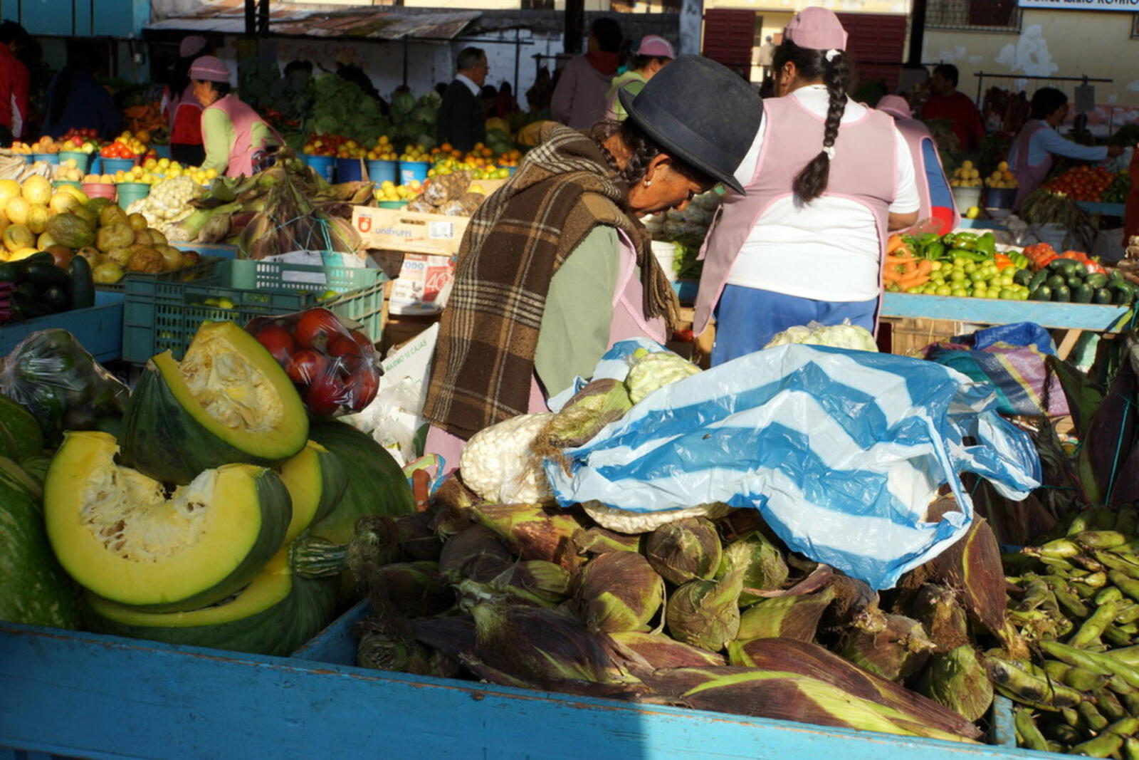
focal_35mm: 48
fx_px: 1519
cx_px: 570
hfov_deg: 41.1
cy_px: 380
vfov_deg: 28.1
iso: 200
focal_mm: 32.4
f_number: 8
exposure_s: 1/320
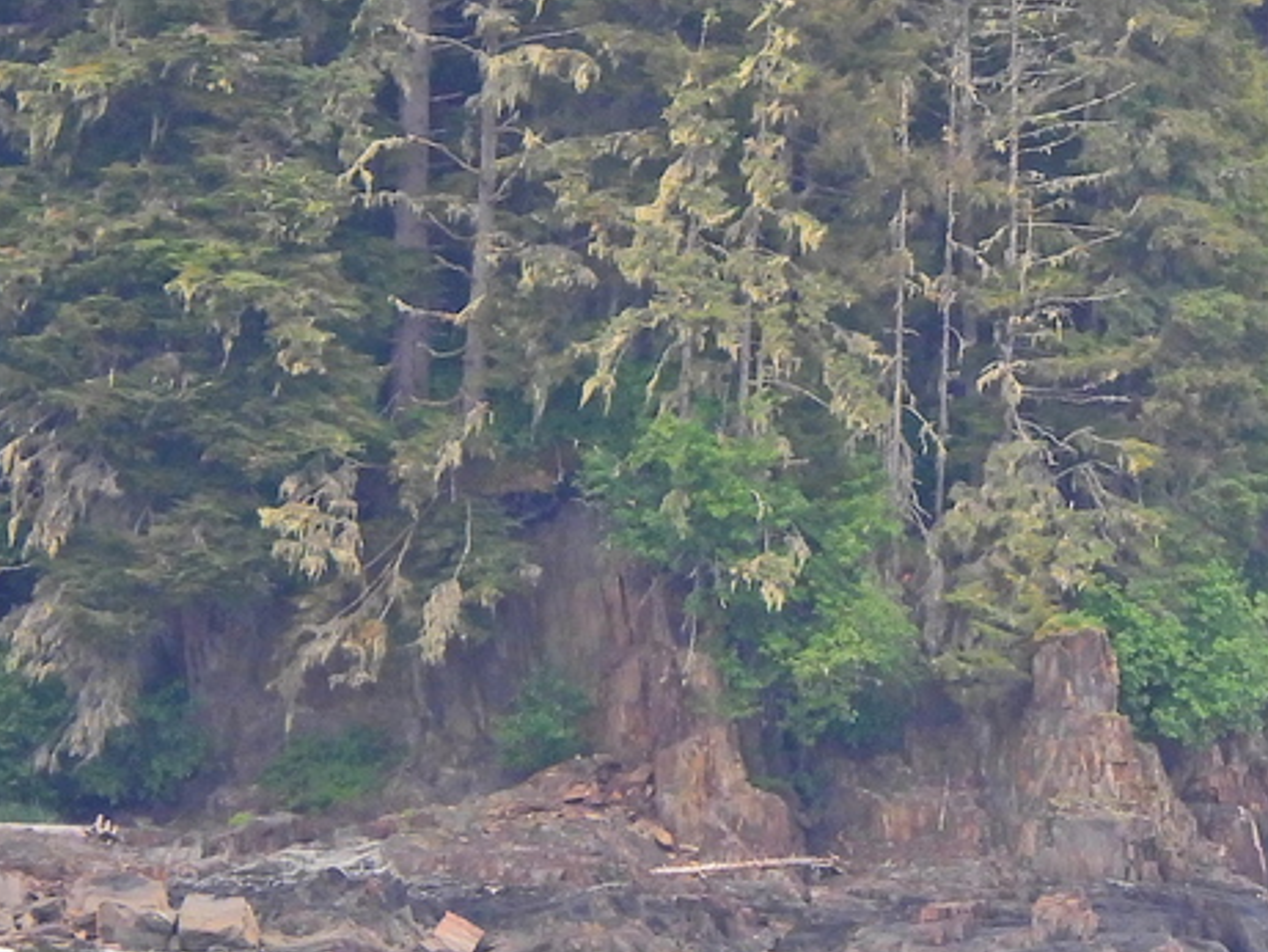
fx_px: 86397
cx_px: 1430
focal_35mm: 2358
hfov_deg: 0.8
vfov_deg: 0.6
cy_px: -110
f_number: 5.6
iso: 320
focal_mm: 152
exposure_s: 1/500
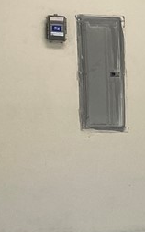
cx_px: 531
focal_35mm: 174
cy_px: 232
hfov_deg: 6.4
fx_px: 1101
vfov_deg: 11.9
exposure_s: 1/120
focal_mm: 4.25
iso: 40
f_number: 1.8
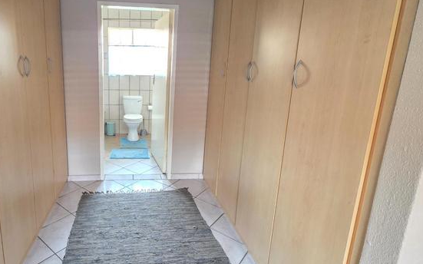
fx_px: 230
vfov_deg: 59.4
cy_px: 116
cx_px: 150
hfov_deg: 82.9
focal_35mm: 20
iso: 1000
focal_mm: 2.2
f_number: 1.9
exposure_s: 1/50
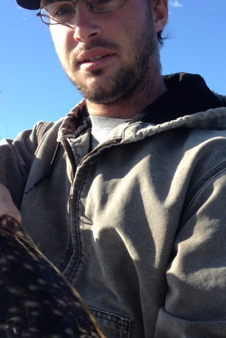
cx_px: 120
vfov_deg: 31.4
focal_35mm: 63
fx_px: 593
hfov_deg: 21.6
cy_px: 250
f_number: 2.4
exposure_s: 1/733
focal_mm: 4.12
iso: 50
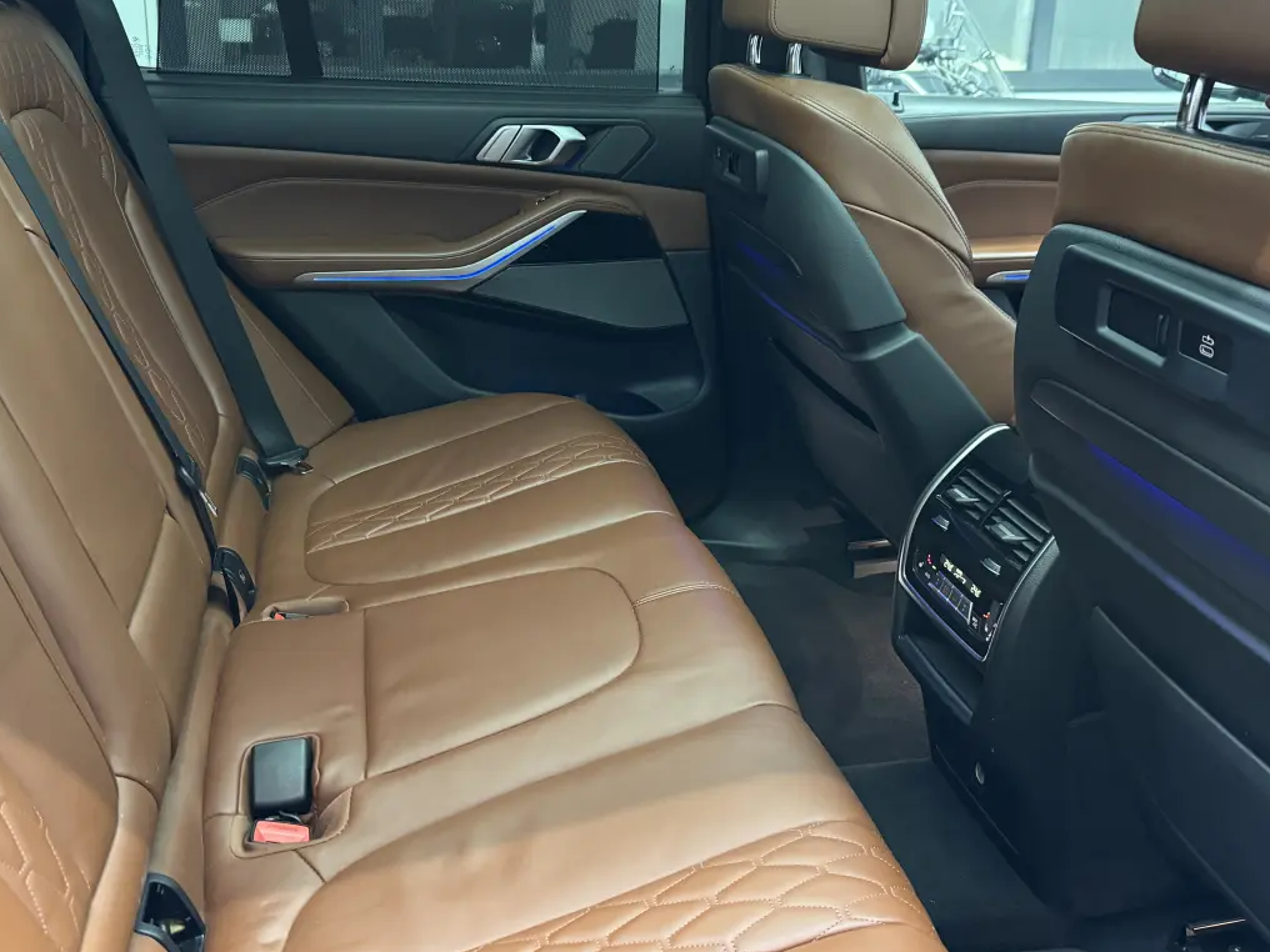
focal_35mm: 34
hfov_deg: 53.8
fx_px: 1247
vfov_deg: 41.5
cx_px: 550
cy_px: 365
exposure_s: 1/33
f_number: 1.78
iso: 800
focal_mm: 6.76
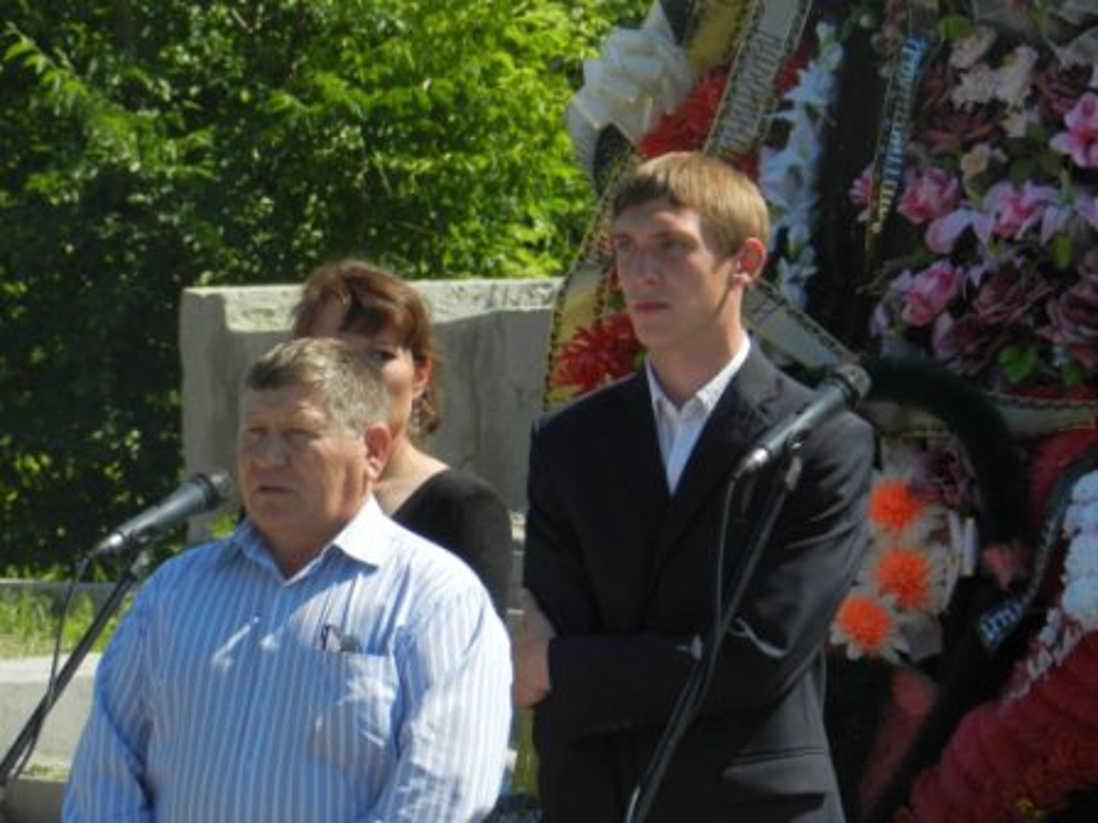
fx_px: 9801
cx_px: 549
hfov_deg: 6.4
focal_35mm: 309
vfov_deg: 4.8
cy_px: 412
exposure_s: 1/640
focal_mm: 55
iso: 160
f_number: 5.4
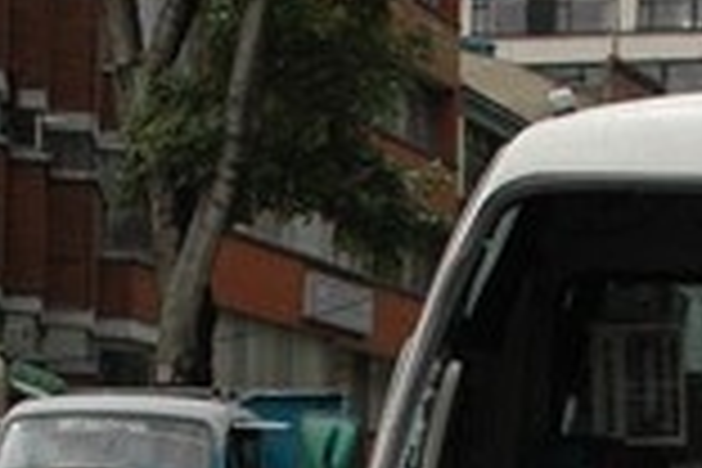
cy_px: 850
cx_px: 590
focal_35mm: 170
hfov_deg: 12.0
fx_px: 3315
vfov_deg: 7.8
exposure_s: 1/800
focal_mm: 26
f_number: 5.6
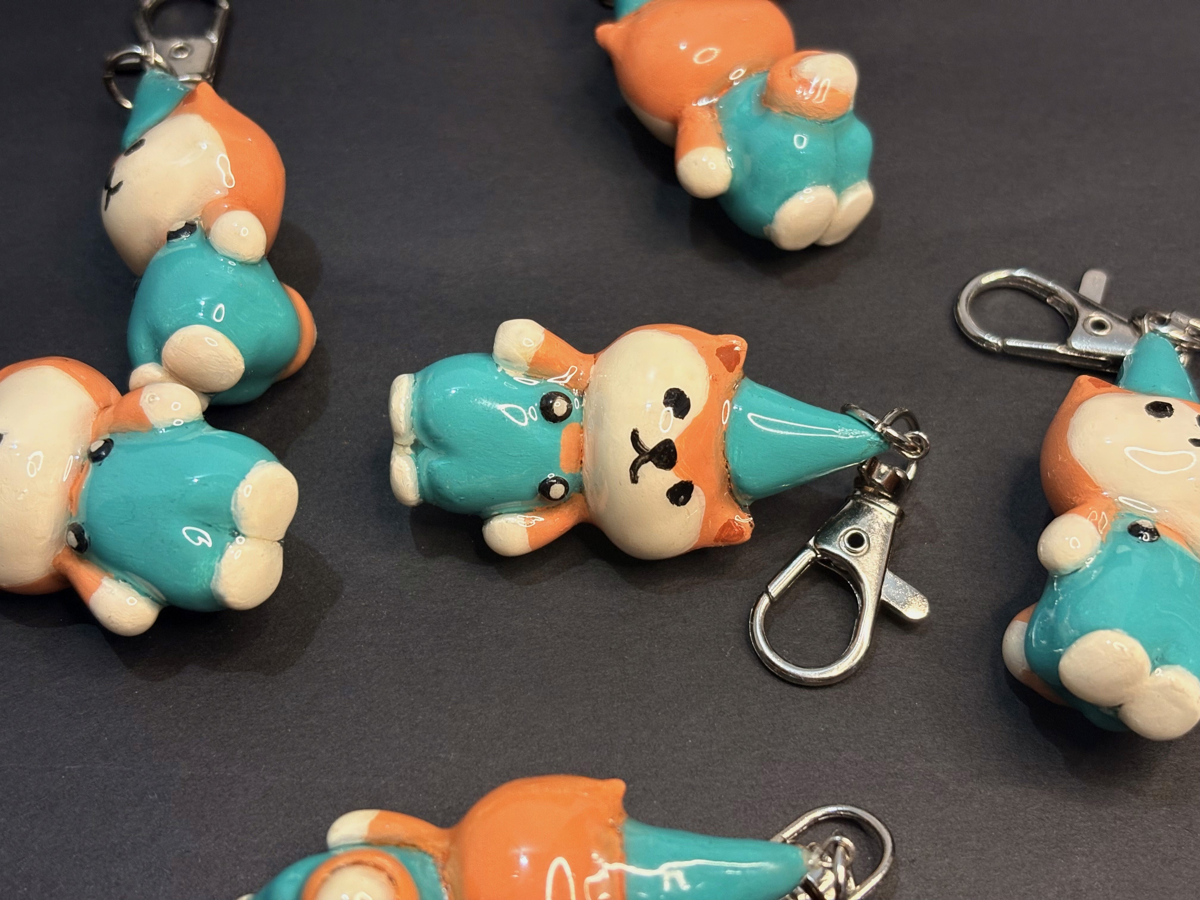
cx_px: 600
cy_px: 450
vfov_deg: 28.0
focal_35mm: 52
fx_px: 1803
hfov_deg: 36.8
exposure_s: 1/33
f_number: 1.6
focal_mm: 5.96
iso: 125
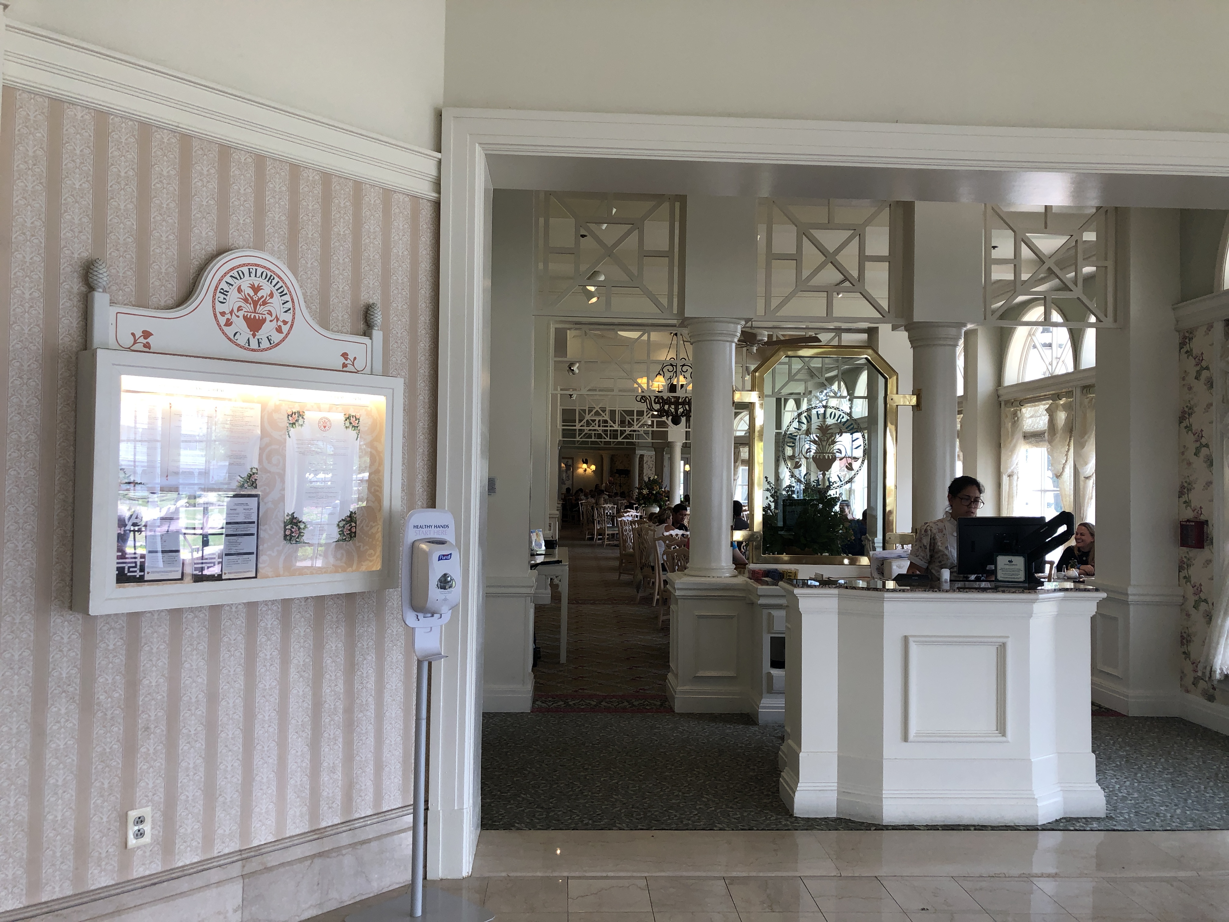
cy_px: 461
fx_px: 994
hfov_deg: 63.4
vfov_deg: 49.7
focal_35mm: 28
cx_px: 614
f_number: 1.8
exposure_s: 1/120
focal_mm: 3.99
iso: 64
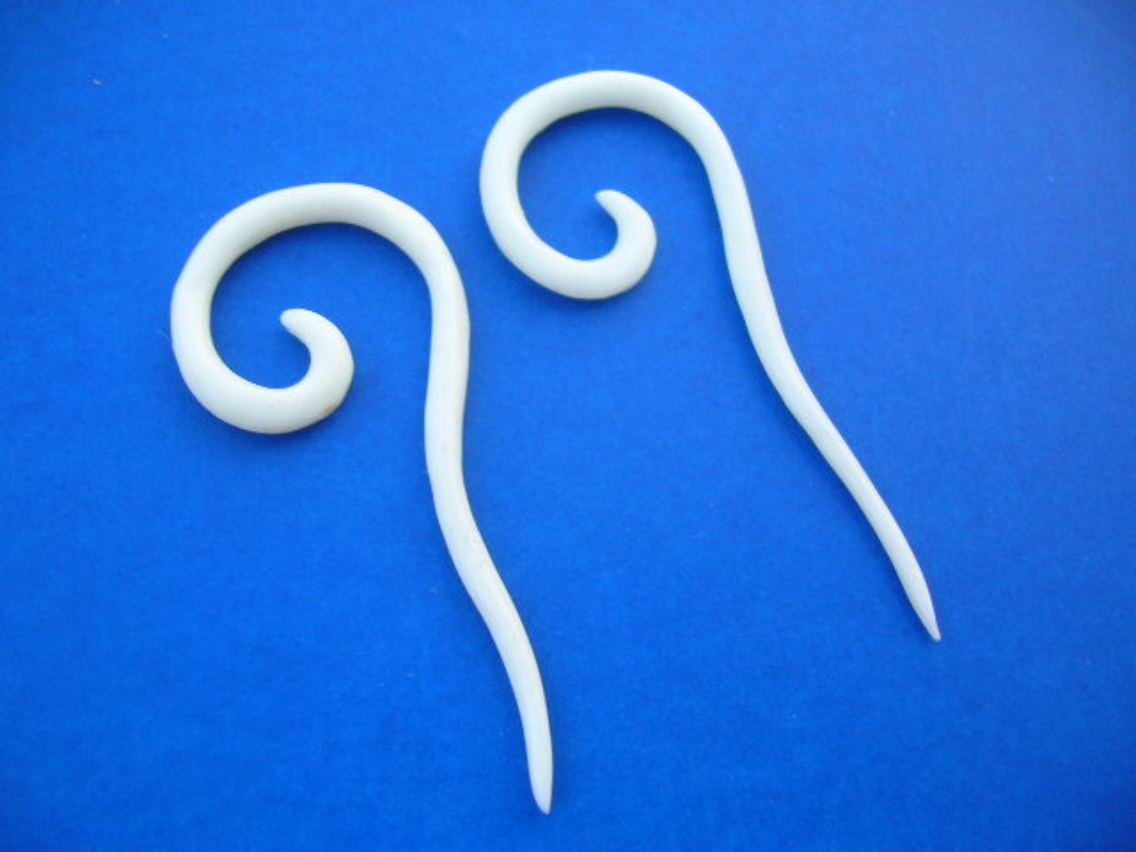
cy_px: 426
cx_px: 568
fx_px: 1149
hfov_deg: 52.6
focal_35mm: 35
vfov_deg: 40.7
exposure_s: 1/36.5
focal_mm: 5.8
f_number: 2.8
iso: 50
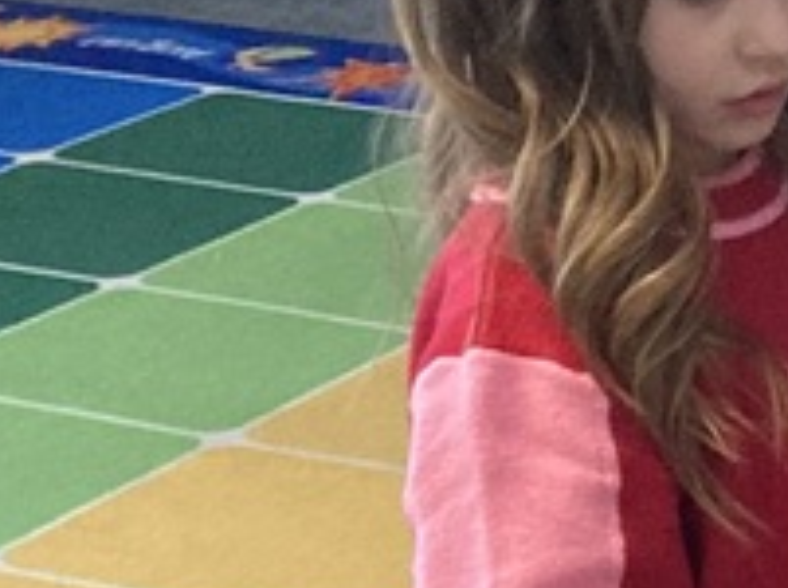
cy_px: 945
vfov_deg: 9.9
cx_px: 1623
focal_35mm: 143
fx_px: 3249
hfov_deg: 12.1
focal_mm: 3.99
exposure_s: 1/40
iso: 400
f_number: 1.8
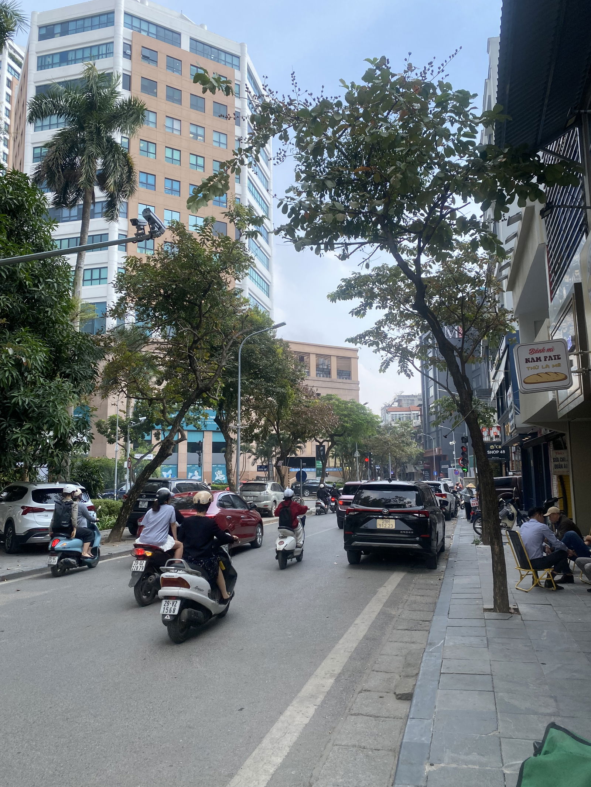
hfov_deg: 53.1
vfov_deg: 67.3
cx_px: 296
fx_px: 592
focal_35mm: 26
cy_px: 394
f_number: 1.8
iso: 32
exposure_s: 1/1245
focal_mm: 4.25
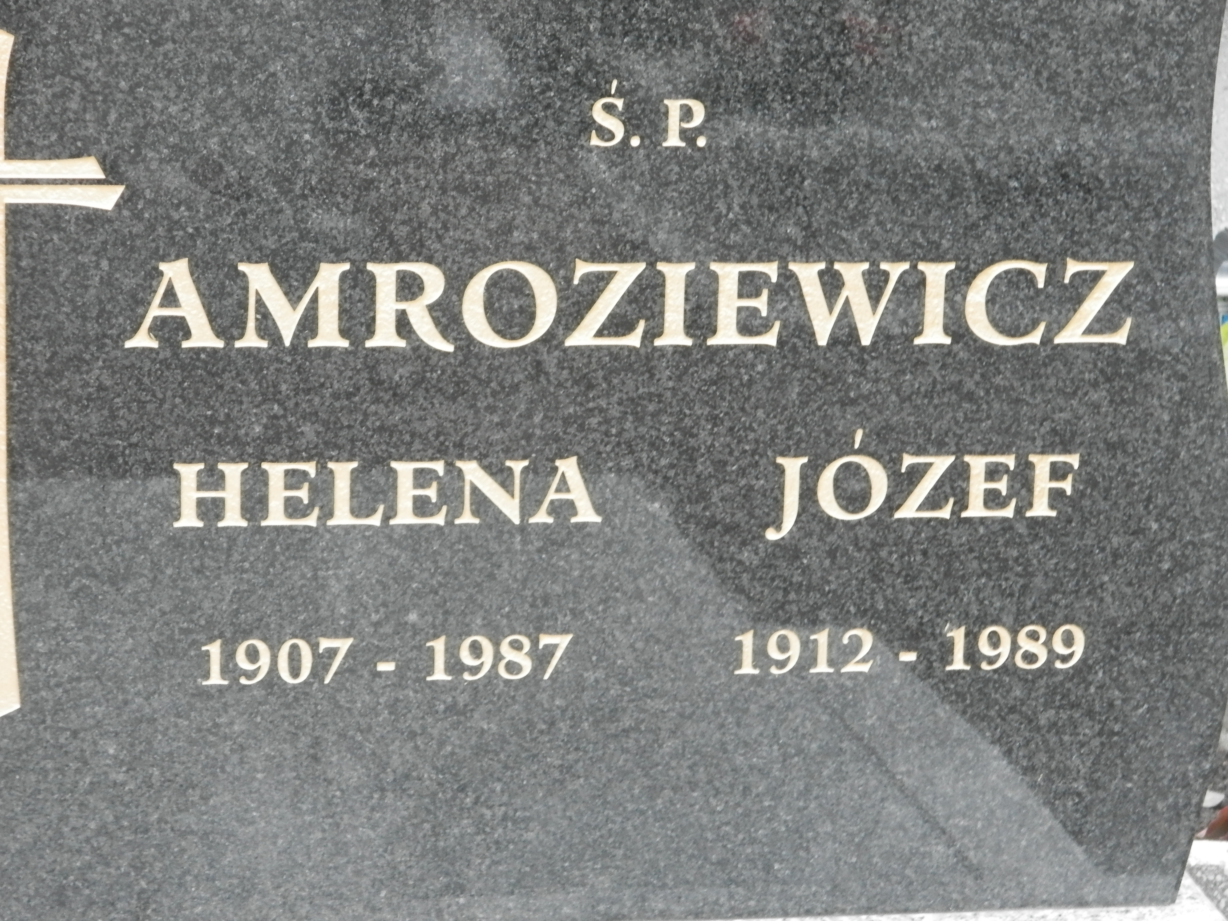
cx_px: 614
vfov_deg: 14.0
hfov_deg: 18.5
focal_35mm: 106
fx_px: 3760
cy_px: 460
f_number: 4.5
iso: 400
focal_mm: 19
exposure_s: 1/15
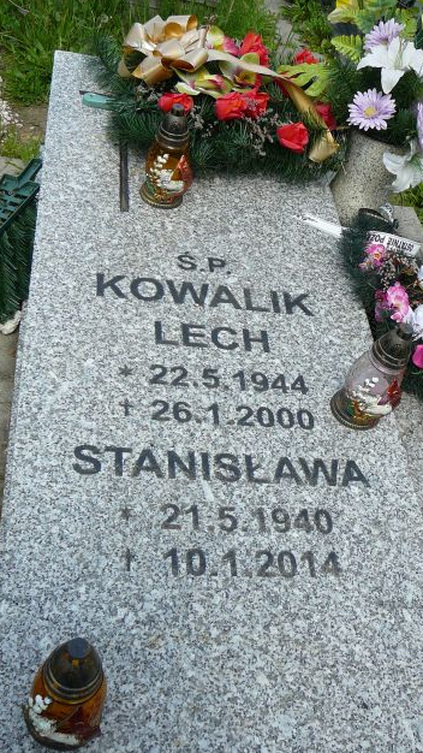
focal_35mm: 39
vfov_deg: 51.6
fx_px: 778
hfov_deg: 30.4
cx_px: 245
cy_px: 380
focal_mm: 5.2
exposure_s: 1/800
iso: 80
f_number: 2.8
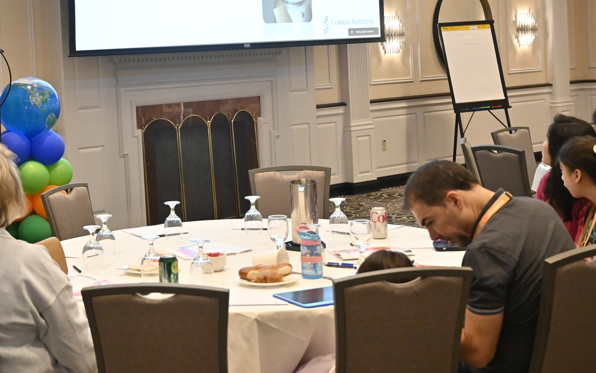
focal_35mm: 66
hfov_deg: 30.7
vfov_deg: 19.5
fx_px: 1072
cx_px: 177
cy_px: 79
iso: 4000
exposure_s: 1/200
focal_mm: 38
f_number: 4
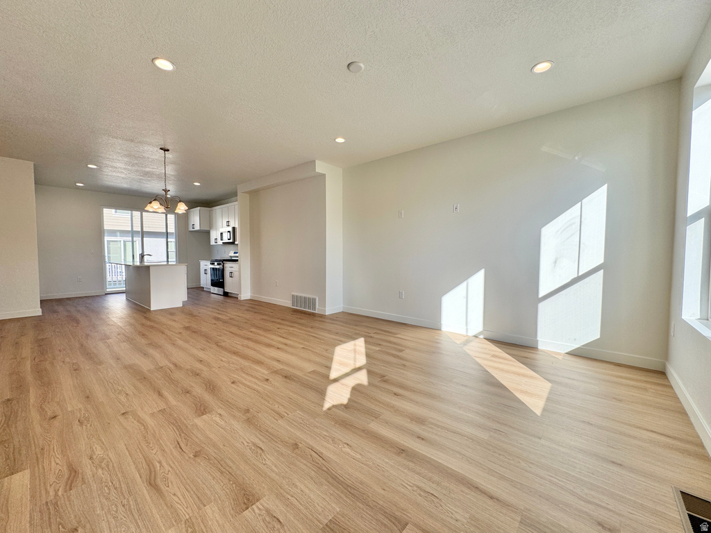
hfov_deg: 102.1
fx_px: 288
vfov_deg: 85.7
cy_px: 266
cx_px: 356
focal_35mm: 14
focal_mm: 2.22
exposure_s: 1/266
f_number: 2.2
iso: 40
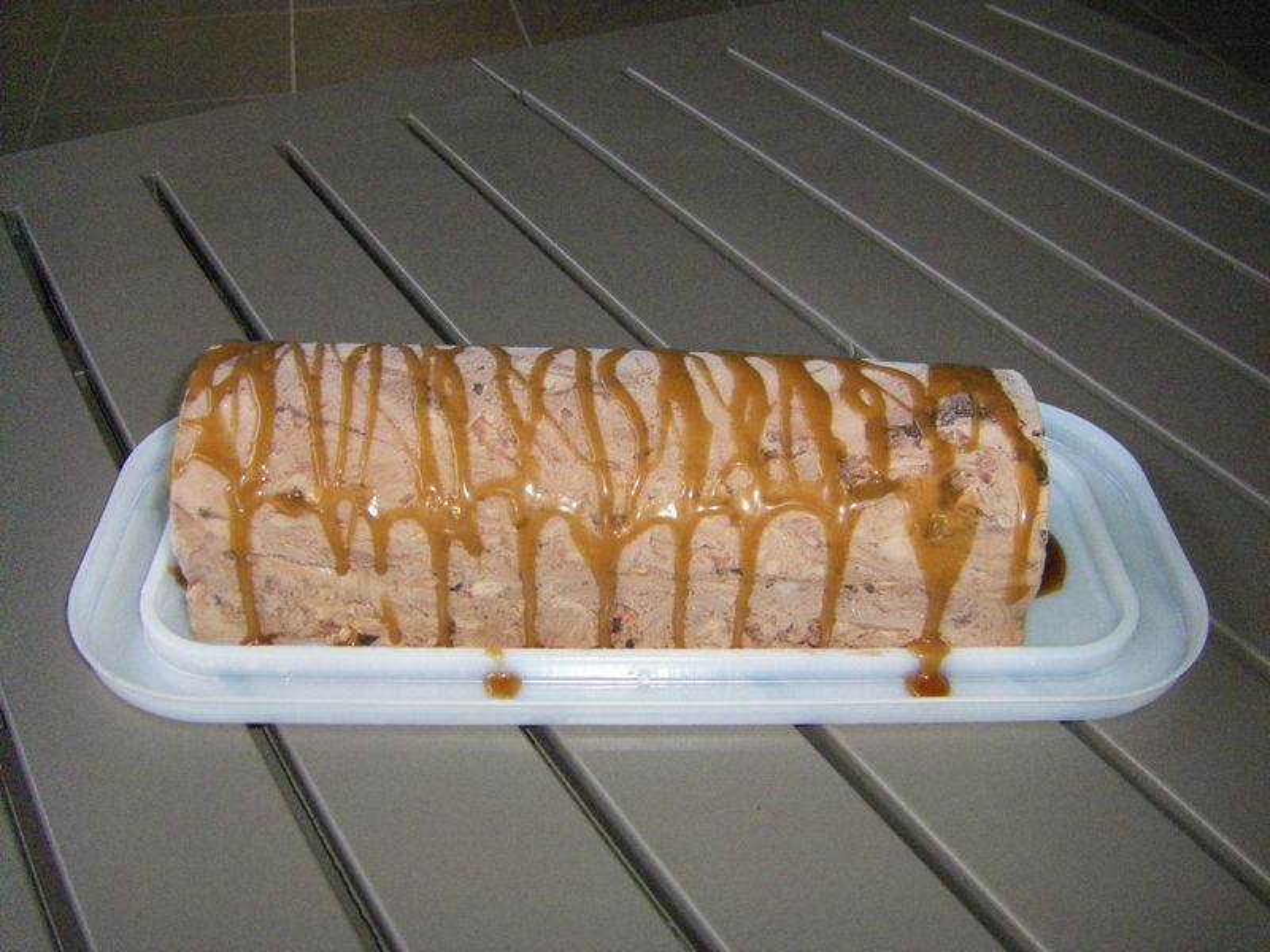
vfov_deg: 37.7
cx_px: 635
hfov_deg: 49.0
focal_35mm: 38
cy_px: 476
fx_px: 1394
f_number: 3.5
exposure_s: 1/50
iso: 800
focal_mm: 6.3
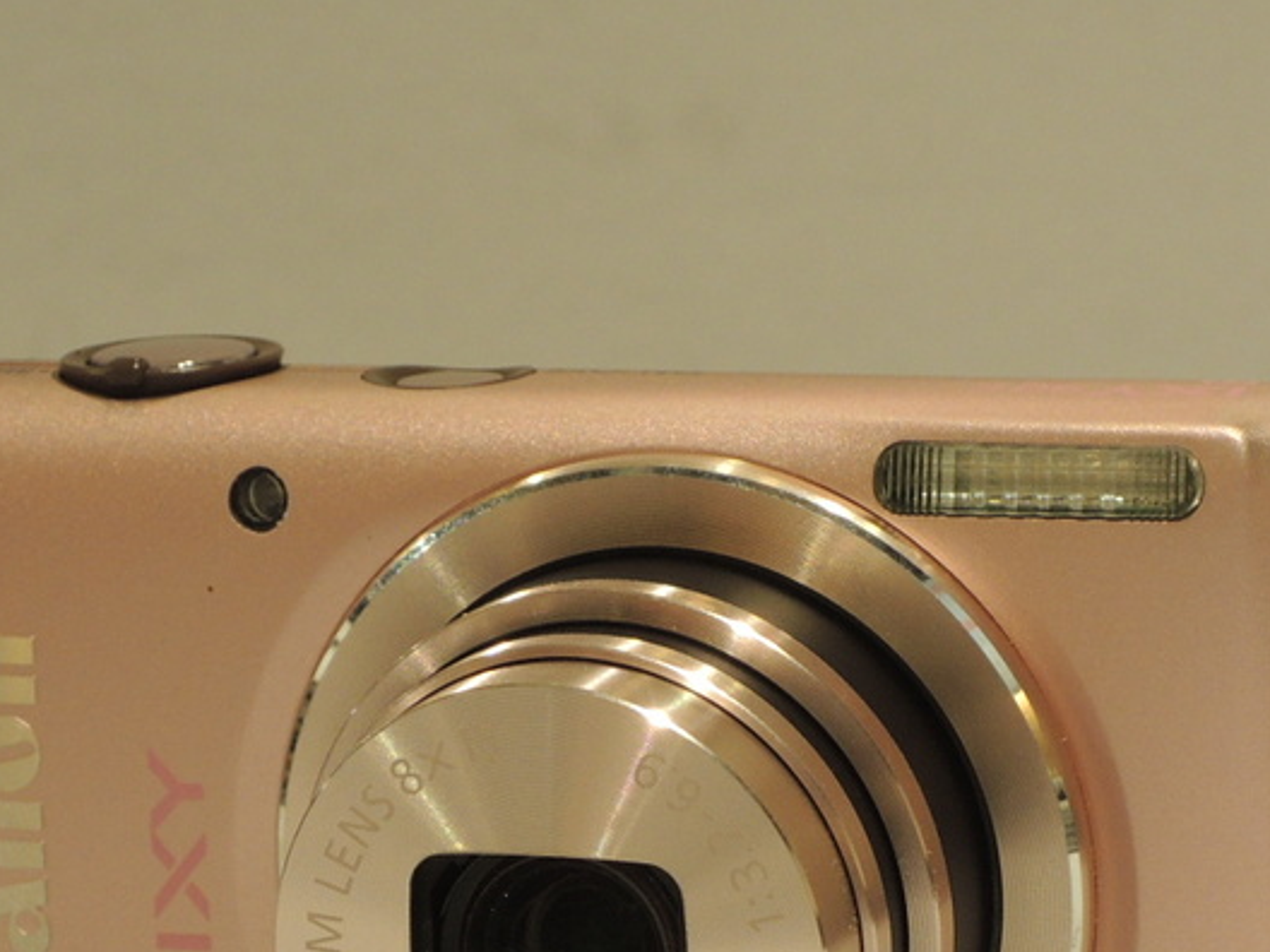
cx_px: 606
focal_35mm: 193
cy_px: 829
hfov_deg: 10.2
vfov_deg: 7.7
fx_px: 7081
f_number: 4.5
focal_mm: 15.2
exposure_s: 1/100
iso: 200
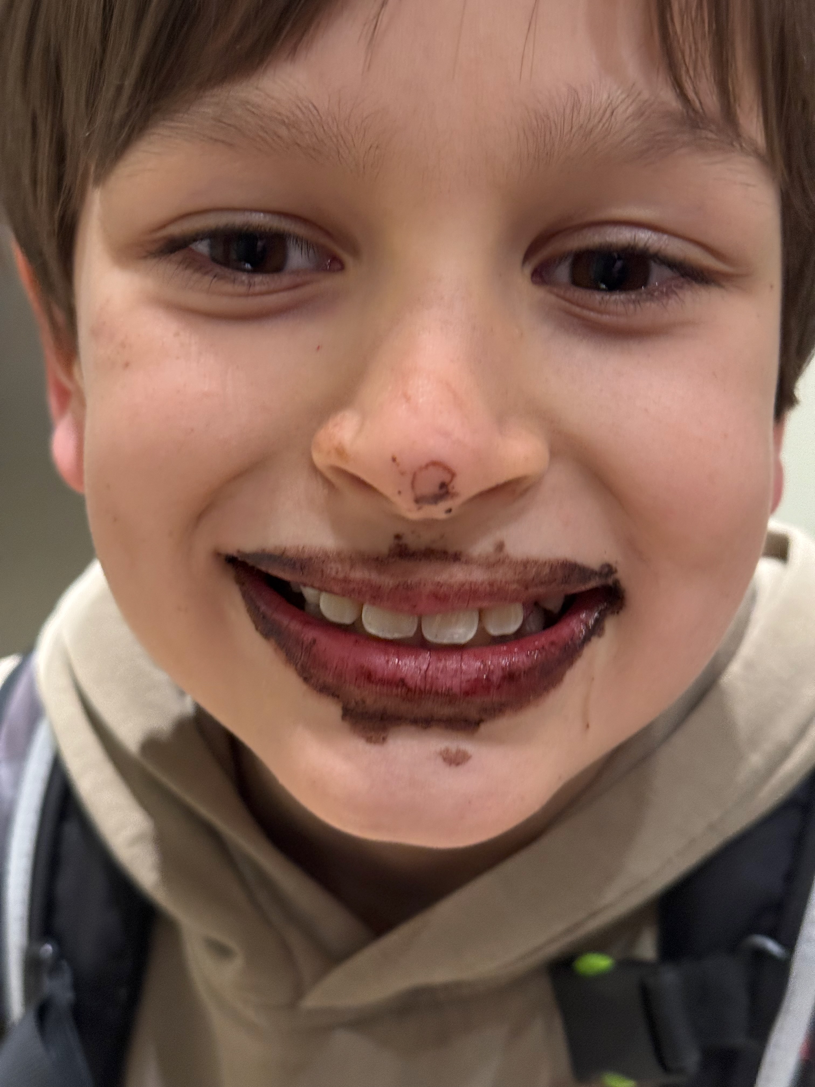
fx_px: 1507
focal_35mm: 48
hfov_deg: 30.3
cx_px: 408
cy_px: 544
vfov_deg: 39.7
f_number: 1.78
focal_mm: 6.76
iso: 400
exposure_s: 1/33
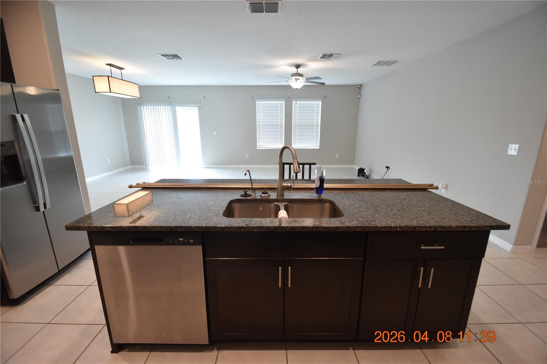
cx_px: 274
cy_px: 182
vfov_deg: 77.3
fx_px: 228
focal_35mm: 15
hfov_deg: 100.4
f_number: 3.5
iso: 800
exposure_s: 1/90
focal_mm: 10
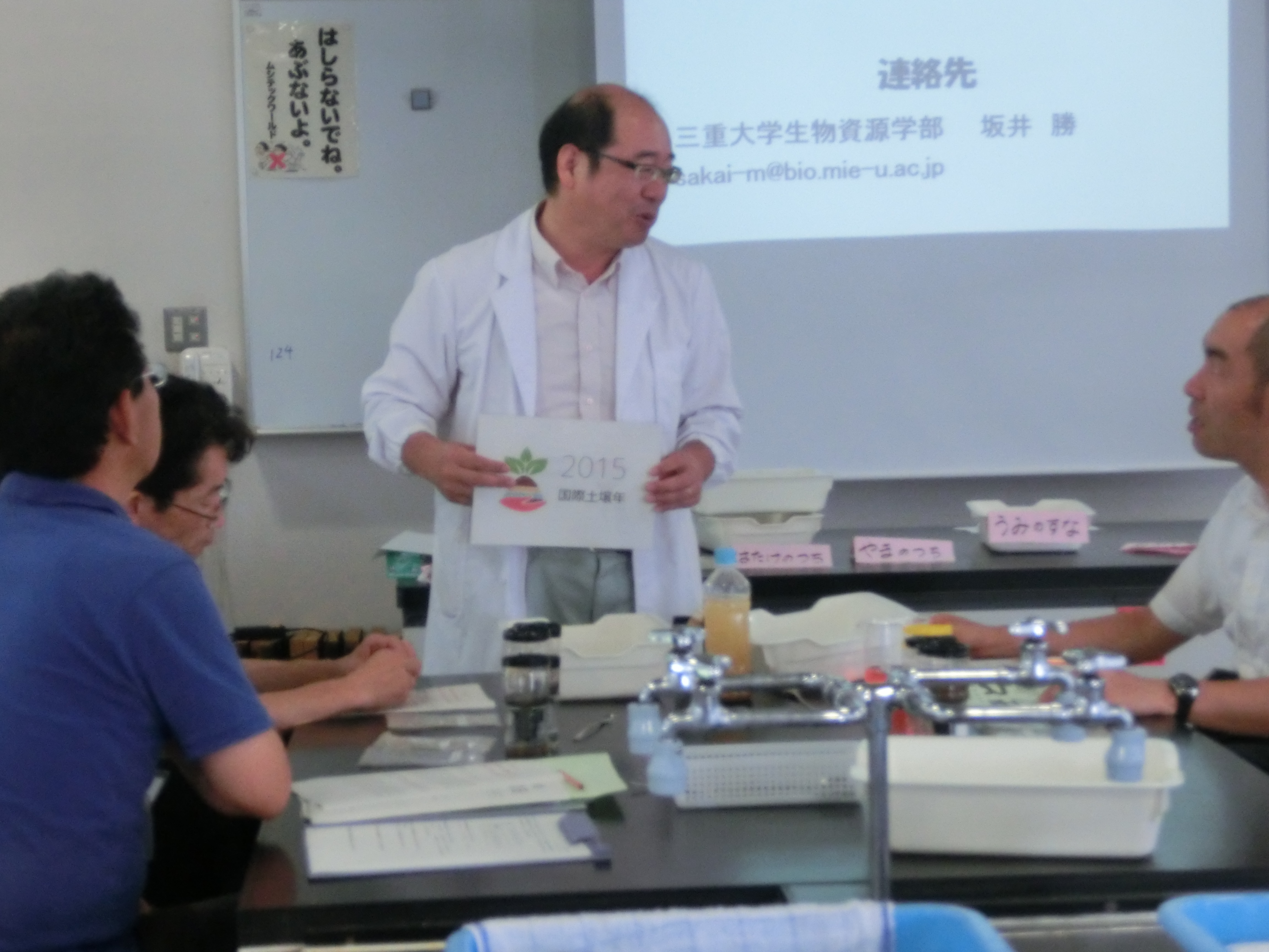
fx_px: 2566
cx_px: 634
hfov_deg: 27.8
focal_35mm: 70
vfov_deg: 21.0
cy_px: 476
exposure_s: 1/100
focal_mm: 12.1
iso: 800
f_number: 4.7
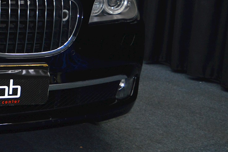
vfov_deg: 15.9
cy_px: -21
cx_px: -42
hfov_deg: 22.5
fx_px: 528
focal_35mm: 83
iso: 560
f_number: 3.8
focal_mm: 21
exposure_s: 1/60
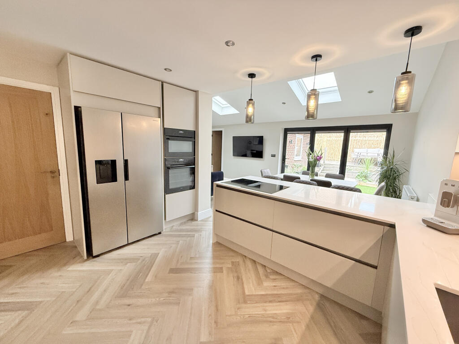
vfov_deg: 85.7
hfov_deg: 102.1
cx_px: 230
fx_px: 186
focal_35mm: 14
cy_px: 172
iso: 250
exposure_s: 1/99
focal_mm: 2.22
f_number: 2.2
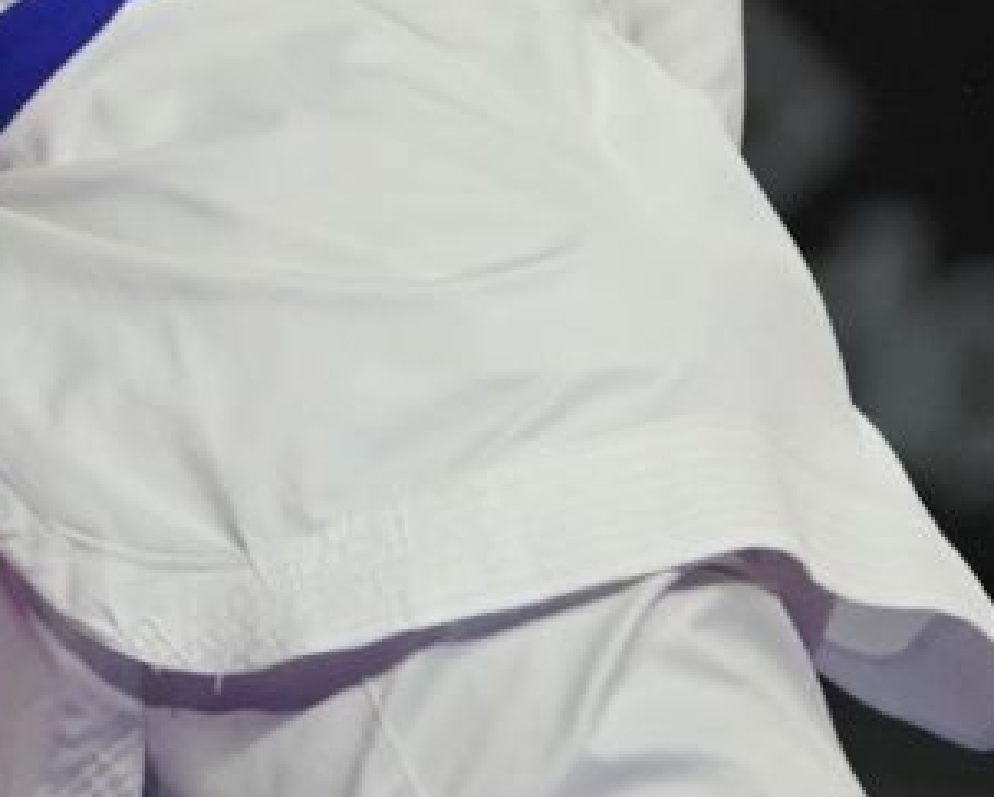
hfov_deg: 1.4
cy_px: -464
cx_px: -500
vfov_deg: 1.1
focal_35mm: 1380
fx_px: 40624
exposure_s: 1/1000
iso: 1250
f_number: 2.8
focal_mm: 165
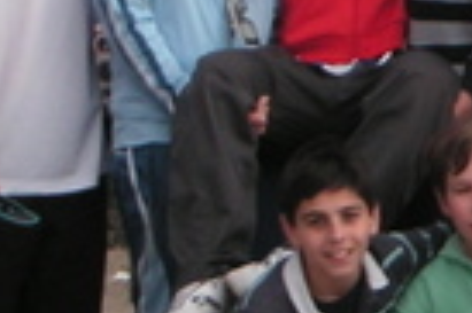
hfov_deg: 8.7
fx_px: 3025
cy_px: 62
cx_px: 713
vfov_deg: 5.9
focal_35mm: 231
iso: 50
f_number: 3.3
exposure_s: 1/45
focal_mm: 6.3
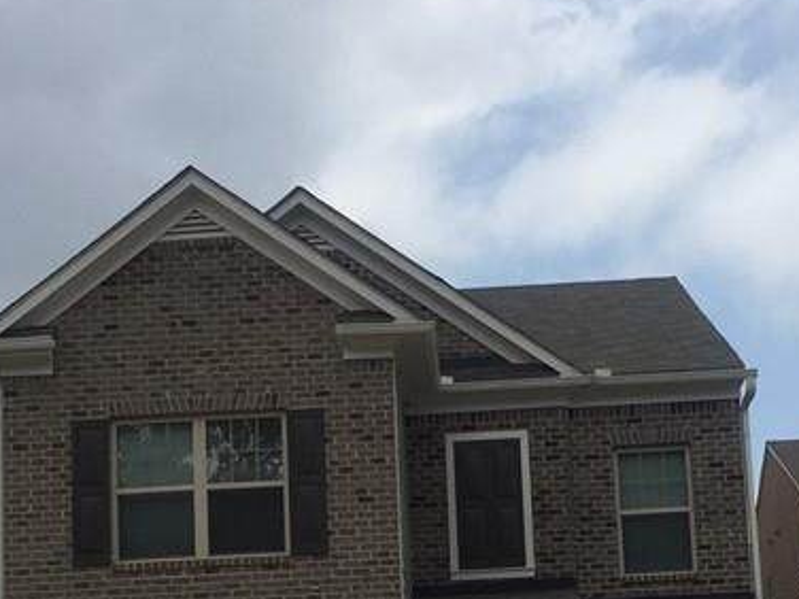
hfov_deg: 24.7
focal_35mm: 79
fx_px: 1823
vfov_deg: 18.1
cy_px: 614
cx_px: 455
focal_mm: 4.15
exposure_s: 1/3597
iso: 32
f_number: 2.2
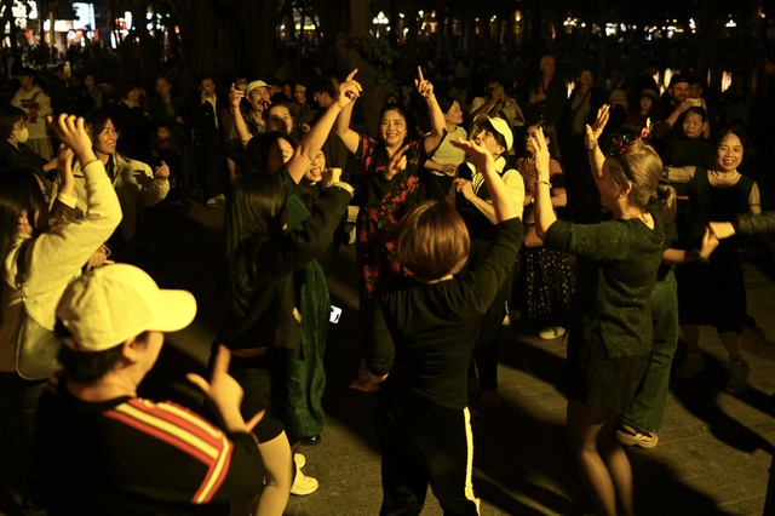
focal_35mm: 28
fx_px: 602
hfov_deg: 65.5
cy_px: 258
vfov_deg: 46.4
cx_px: 388
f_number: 2.2
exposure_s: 1/160
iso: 800
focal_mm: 28
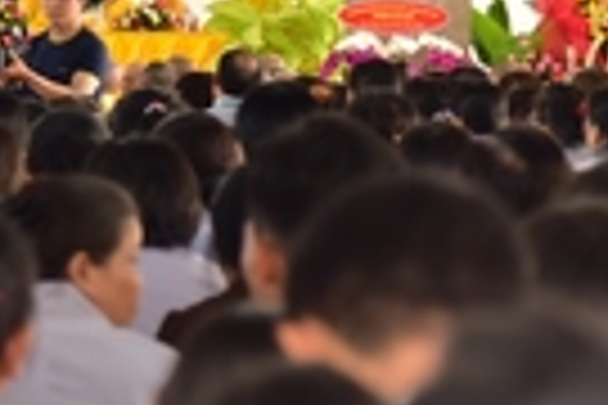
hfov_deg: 5.4
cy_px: 76
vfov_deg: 3.7
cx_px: -288
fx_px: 6350
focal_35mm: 376
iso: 640
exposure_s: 1/40
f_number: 4
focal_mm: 78
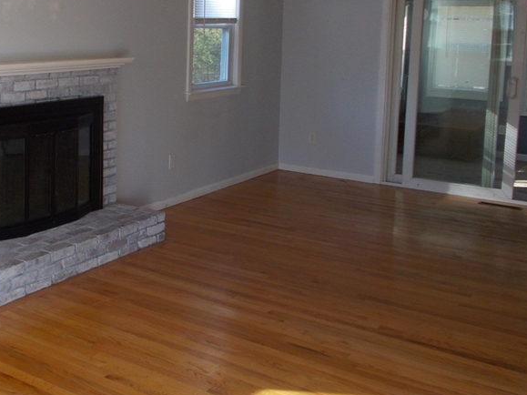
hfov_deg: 40.1
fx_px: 700
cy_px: 116
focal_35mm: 46
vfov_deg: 31.1
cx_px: 132
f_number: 3.2
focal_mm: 4.6
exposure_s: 1/50
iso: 80
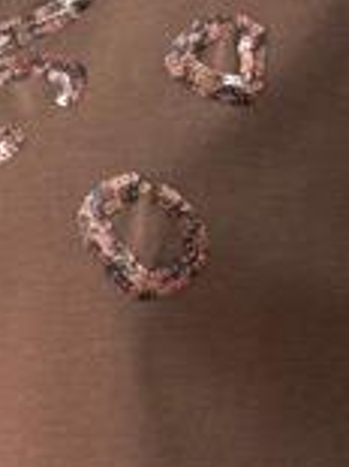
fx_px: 1737
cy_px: 603
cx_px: 18
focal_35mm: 129
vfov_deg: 14.7
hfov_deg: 11.4
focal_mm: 6.76
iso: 125
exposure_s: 1/50
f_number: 1.78
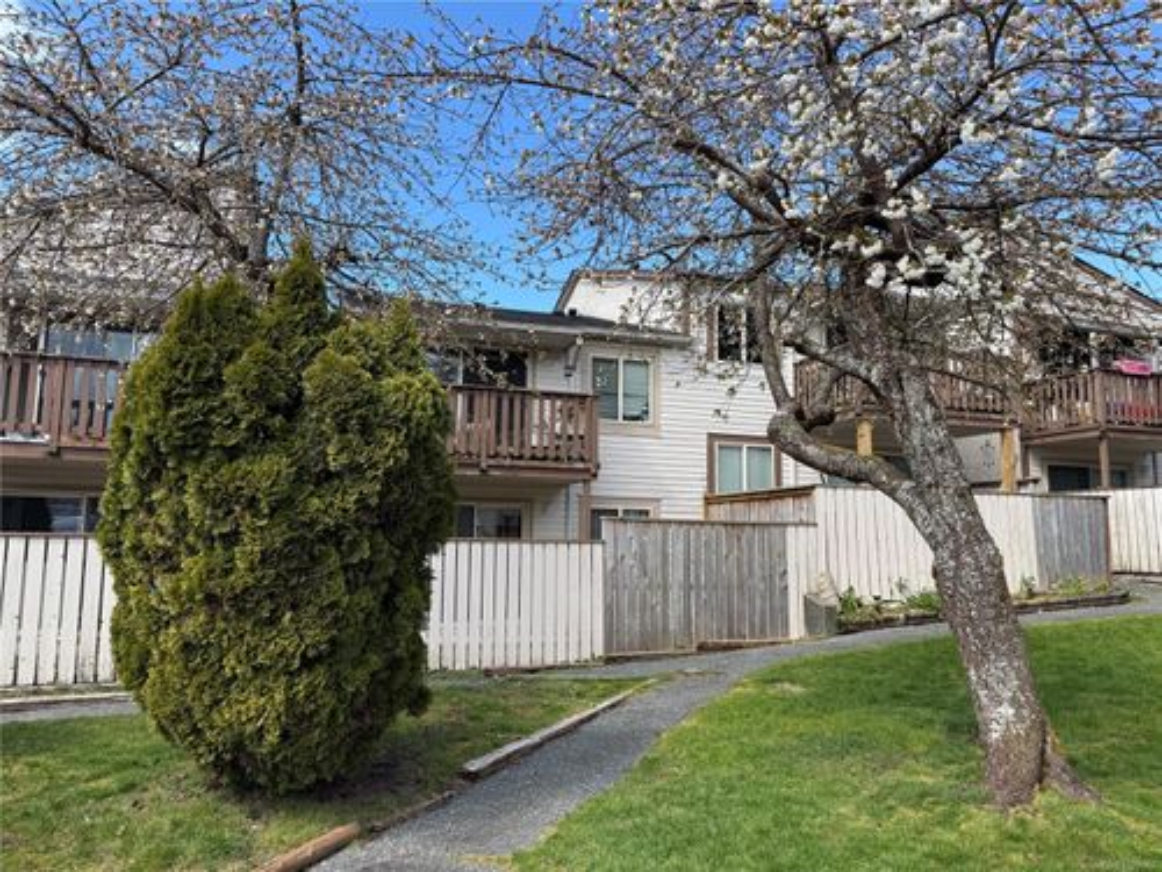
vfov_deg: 56.8
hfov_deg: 71.6
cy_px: 436
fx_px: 806
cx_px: 581
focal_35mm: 24
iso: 80
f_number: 1.78
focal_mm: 6.76
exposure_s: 1/1437
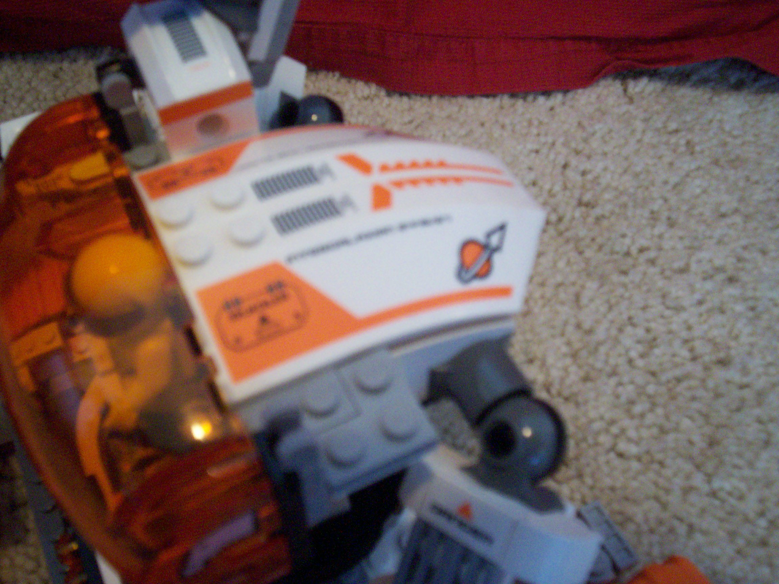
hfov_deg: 51.4
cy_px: 292
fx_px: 810
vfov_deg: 39.7
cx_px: 390
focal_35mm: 36
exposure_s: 1/8
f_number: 4.5
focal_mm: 5.9
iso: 313
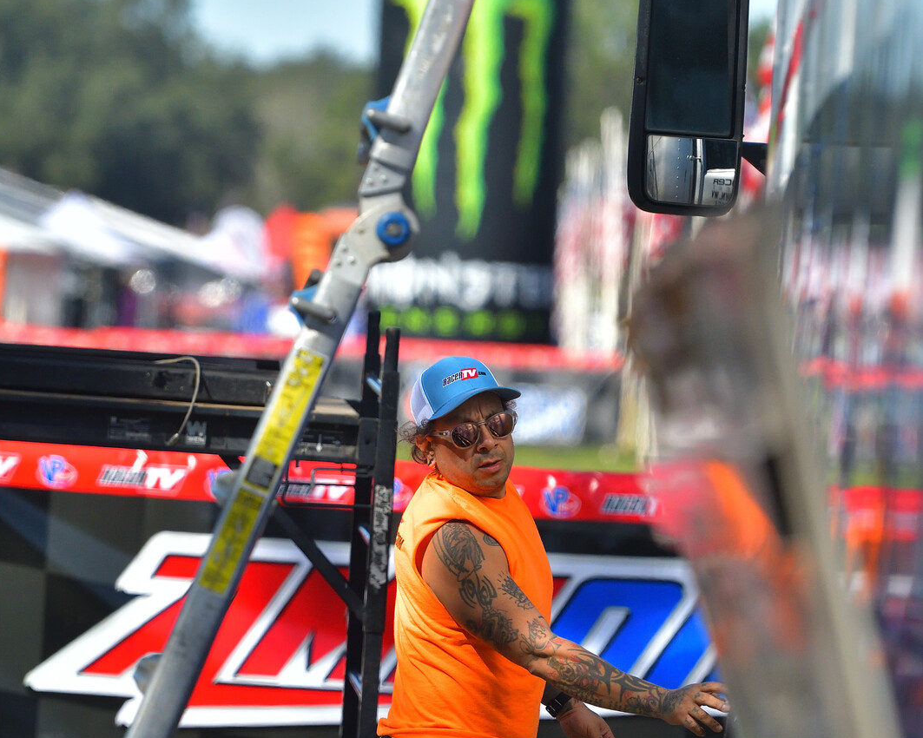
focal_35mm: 424
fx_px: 11580
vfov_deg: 3.6
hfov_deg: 4.6
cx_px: 461
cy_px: 649
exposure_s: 1/4000
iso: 1100
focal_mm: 200
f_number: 4
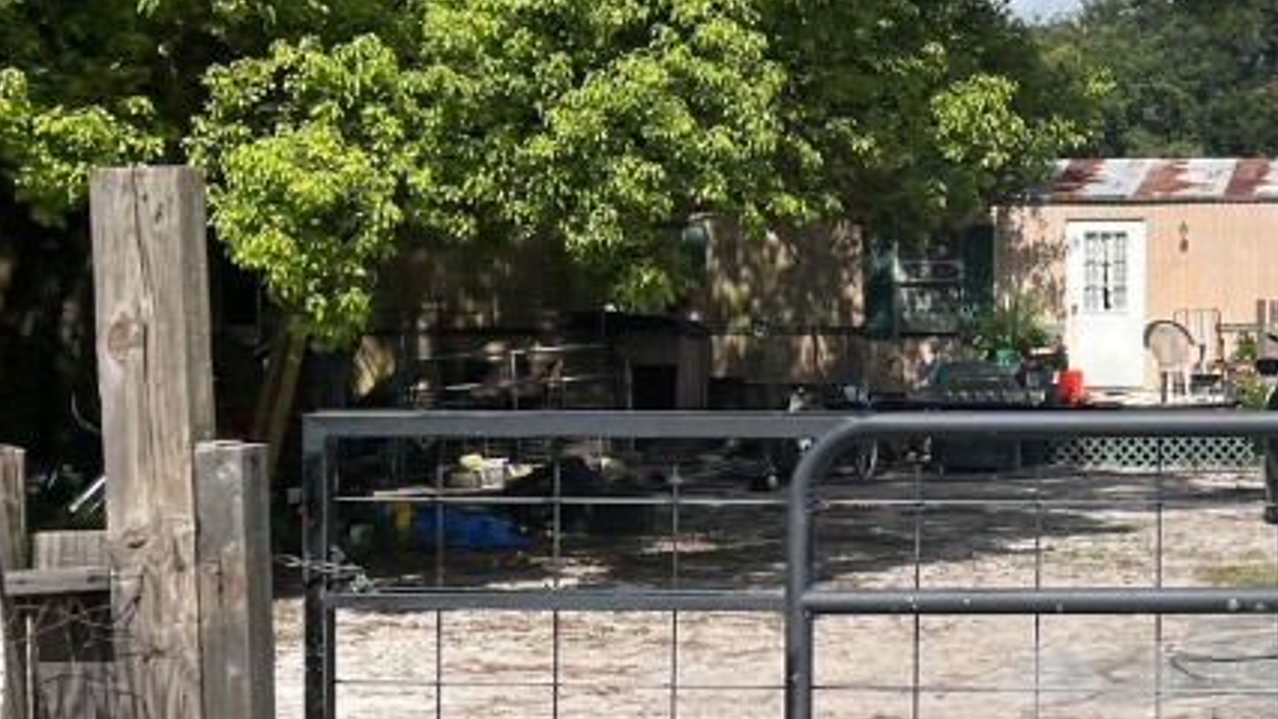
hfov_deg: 29.0
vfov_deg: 17.7
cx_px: 1284
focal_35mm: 68
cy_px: 383
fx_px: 2304
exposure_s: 1/4464
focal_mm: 4.2
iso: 32
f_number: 1.6
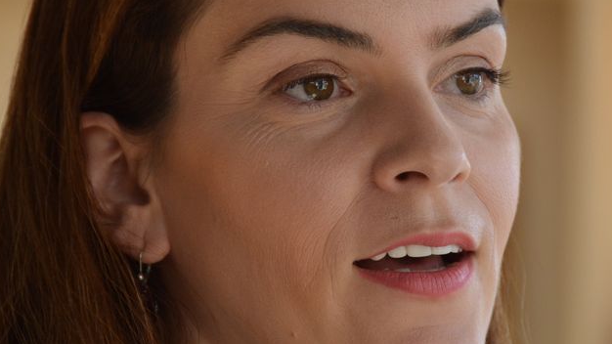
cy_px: 150
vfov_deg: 2.0
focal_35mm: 601
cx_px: 408
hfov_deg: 3.6
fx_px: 9752
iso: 800
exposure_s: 1/250
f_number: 5.6
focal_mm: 200
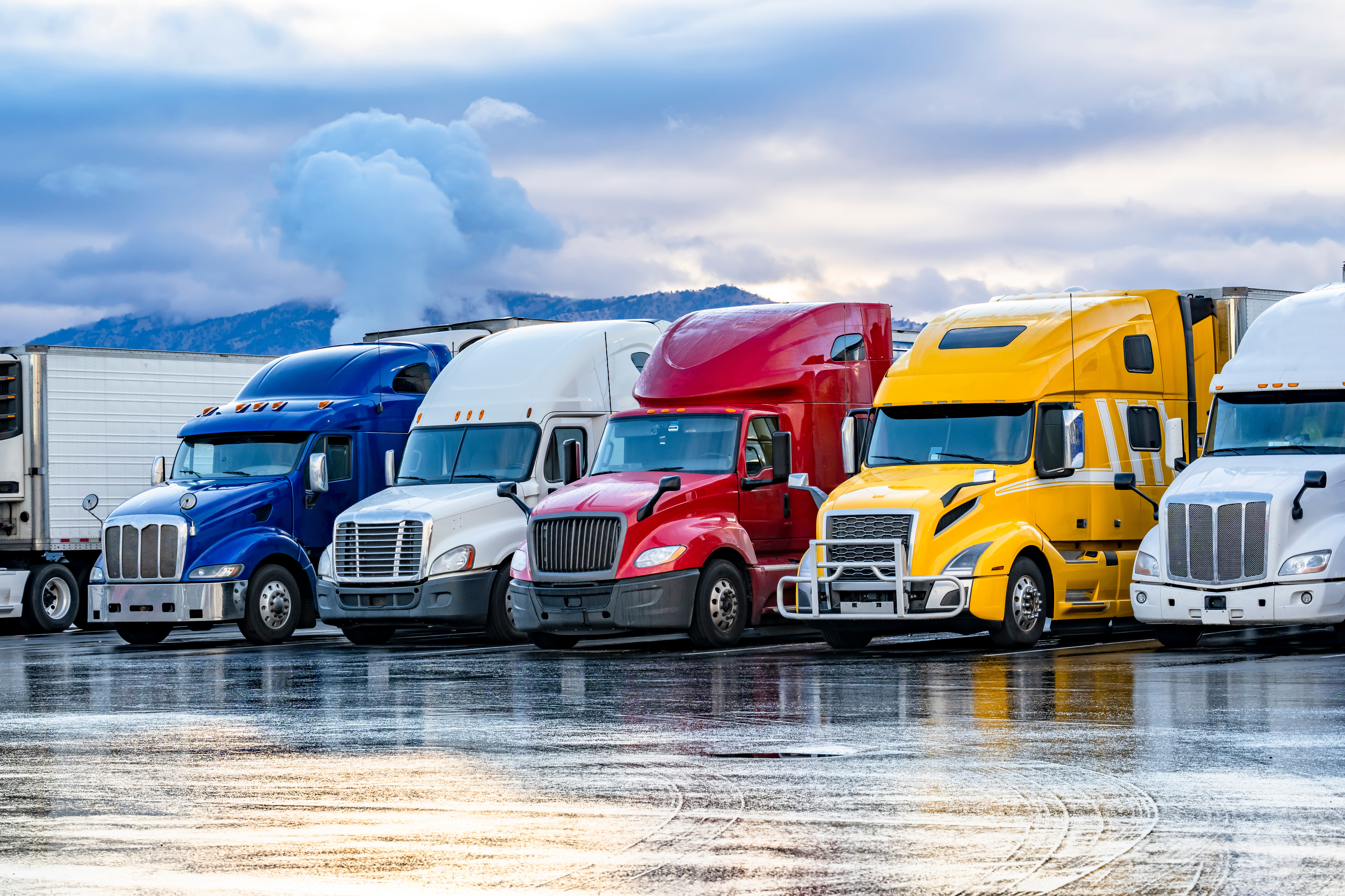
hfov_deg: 19.5
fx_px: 3923
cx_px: 672
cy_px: 448
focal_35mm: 105
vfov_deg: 13.0
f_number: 8
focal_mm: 105
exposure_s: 1/250
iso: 560
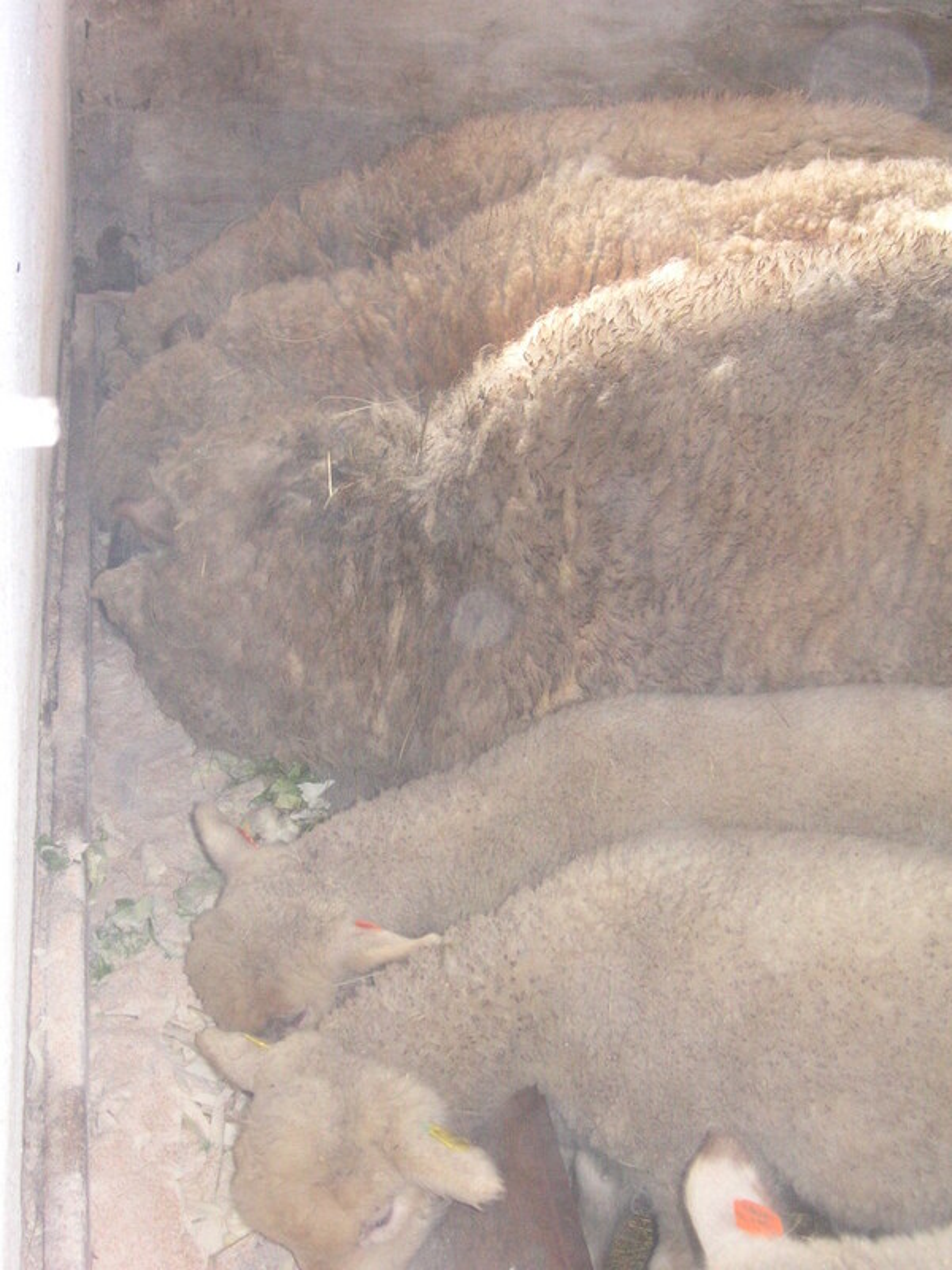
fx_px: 1943
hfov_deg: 27.5
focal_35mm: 53
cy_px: 635
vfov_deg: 36.2
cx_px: 476
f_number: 3.6
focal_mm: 8.9
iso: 160
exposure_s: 1/45
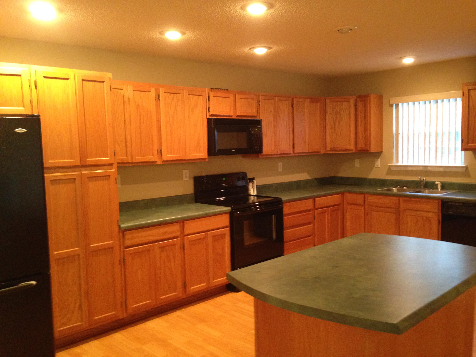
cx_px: 238
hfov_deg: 55.4
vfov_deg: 42.9
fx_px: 454
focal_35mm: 33
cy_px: 178
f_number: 2.4
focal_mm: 4.12
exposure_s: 1/17
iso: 400
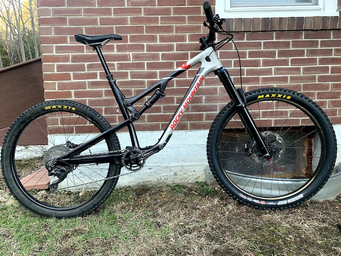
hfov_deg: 67.3
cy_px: 128
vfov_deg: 53.1
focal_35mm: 26
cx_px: 170
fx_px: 256
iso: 100
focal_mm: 4.25
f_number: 1.8
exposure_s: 1/121
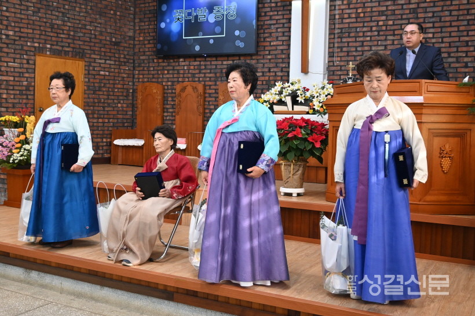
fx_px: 415
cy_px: 158
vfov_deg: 41.6
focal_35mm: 32
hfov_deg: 59.5
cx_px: 238
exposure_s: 1/125
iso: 1000
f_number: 4
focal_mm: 21
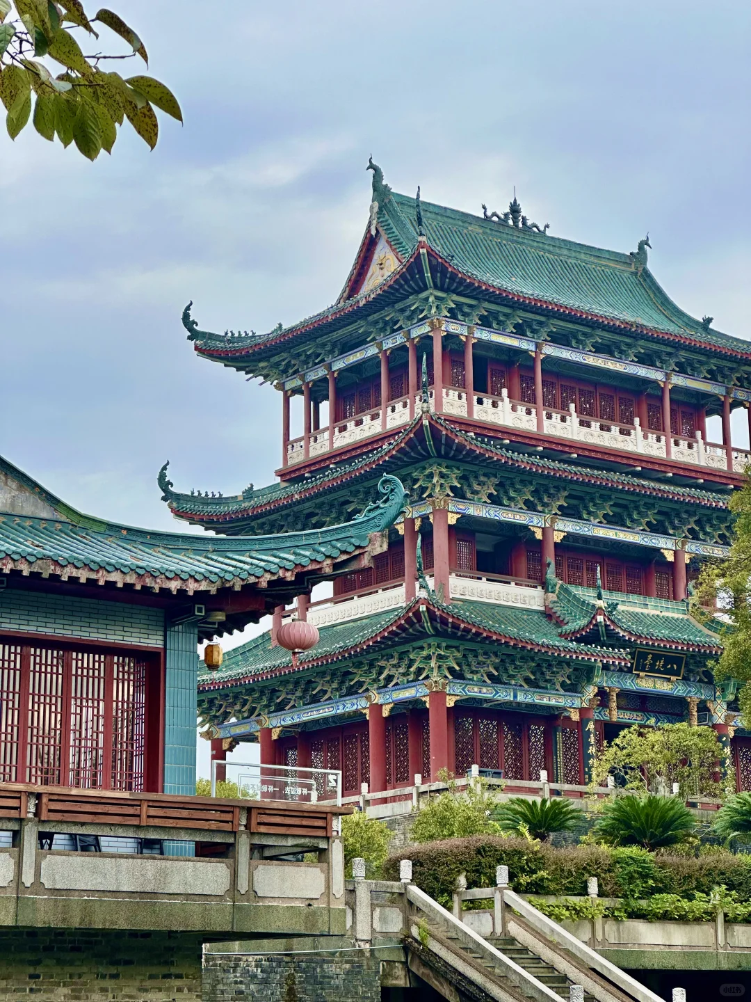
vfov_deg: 25.3
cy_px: 501
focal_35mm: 77
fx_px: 2227
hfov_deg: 19.1
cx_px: 376
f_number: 2.8
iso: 32
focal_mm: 9
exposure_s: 1/194
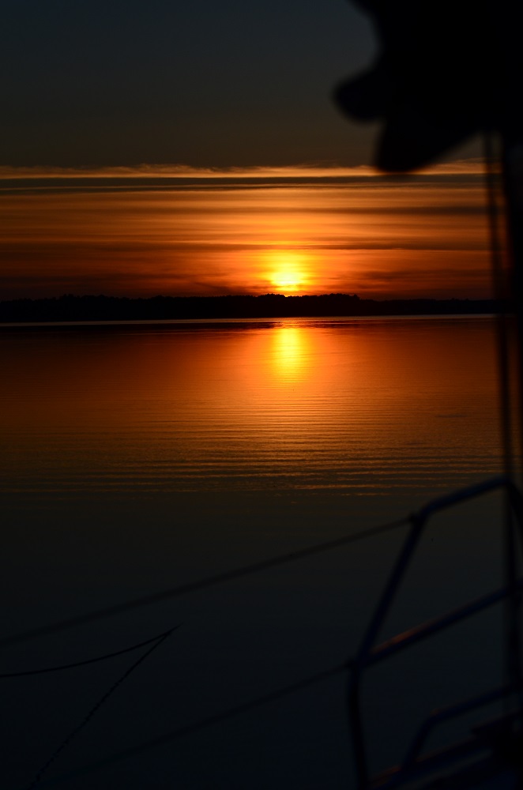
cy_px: 395
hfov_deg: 13.0
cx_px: 262
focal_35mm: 105
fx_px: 2299
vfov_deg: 19.5
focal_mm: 70
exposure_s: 1/8000
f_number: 4.5
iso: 220
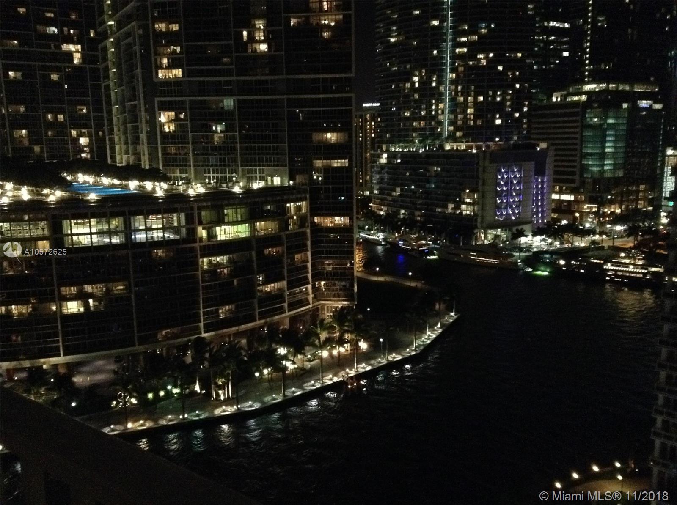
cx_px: 338
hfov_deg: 55.4
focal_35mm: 33
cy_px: 252
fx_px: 644
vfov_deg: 42.8
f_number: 2.4
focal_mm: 3.3
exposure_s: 1/15
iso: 640
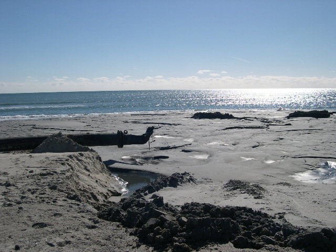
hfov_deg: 49.0
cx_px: 168
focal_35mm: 38
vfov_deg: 37.7
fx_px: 369
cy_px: 126
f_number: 7.6
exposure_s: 1/653
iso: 100
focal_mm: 8
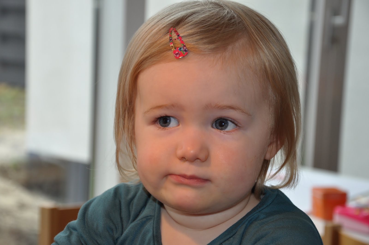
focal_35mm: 87
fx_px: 891
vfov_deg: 15.7
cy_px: 122
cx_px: 184
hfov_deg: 23.4
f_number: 5
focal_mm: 58
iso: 400
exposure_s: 1/30
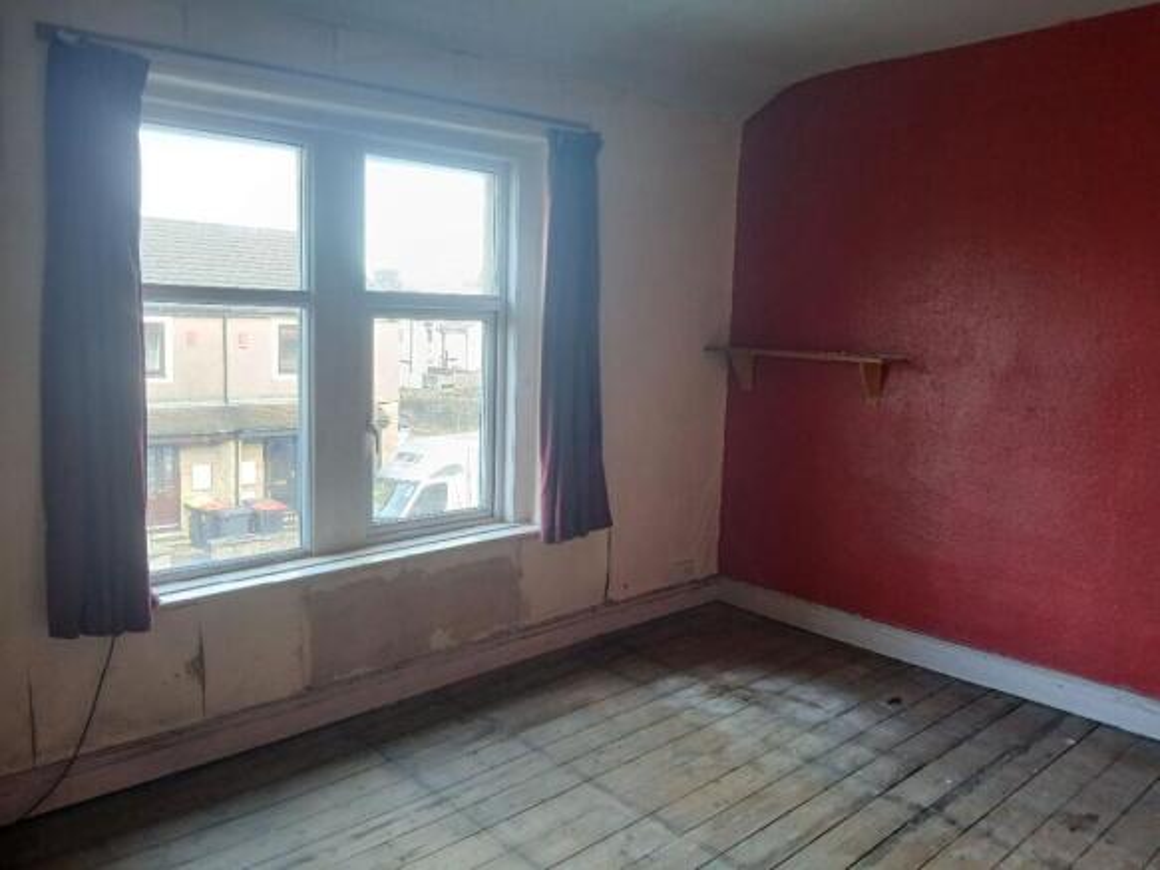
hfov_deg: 67.3
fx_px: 871
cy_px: 435
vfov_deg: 53.0
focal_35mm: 26
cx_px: 580
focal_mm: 3.98
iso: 200
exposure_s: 1/33.3
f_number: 1.8
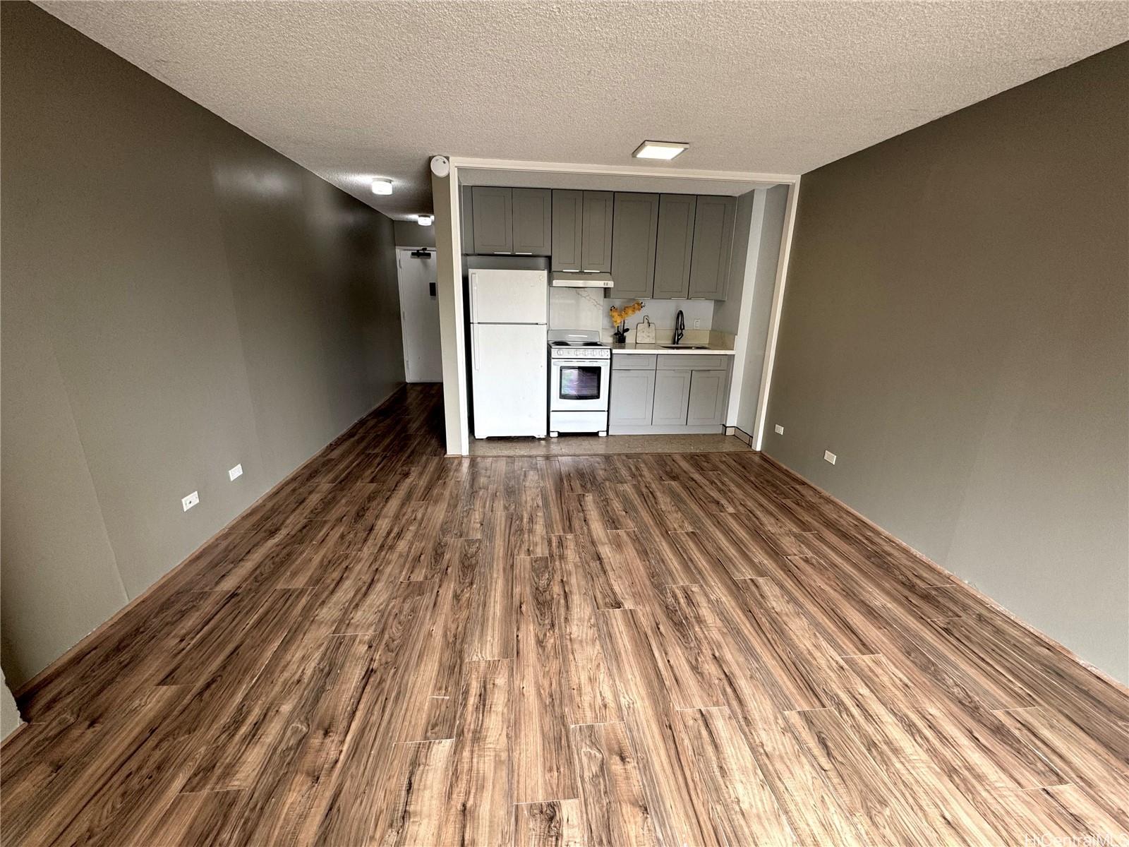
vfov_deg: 85.7
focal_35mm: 14
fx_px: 457
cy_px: 424
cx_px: 564
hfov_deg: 102.1
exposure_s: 1/99
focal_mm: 2.22
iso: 100
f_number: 2.2
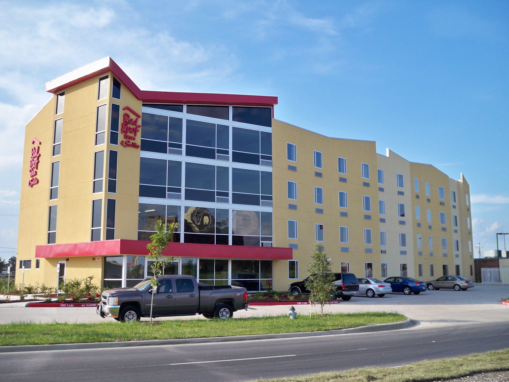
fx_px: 515
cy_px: 191
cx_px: 254
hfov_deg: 52.6
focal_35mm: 35
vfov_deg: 40.7
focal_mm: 6.3
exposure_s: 1/500
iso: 80
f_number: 3.1
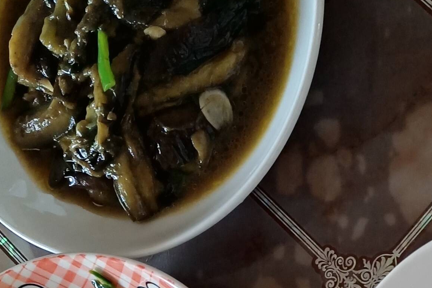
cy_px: 506
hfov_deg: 21.4
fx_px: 1128
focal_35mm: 94
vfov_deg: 13.2
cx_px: 352
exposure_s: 1/33.3
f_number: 1.8
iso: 560
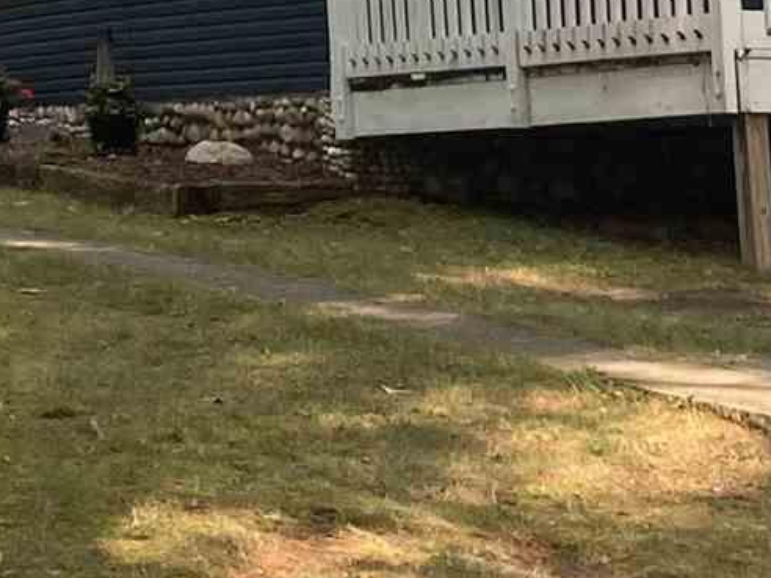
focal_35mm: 175
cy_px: -663
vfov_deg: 8.0
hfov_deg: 11.1
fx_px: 3898
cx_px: -116
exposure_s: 1/475
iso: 20
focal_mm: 3.99
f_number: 1.8
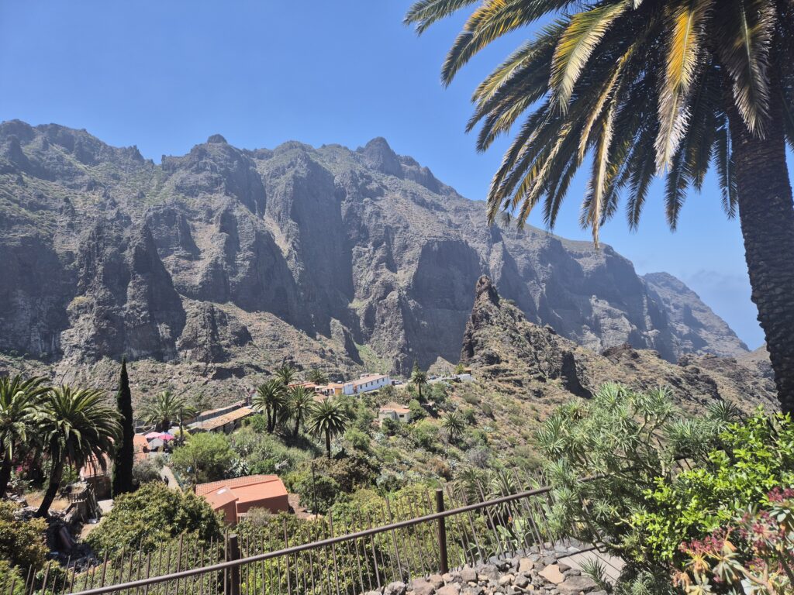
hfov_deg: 73.9
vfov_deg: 58.9
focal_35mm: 23
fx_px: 528
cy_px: 298
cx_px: 397
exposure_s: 1/1084
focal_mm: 5.4
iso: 25
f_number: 1.8
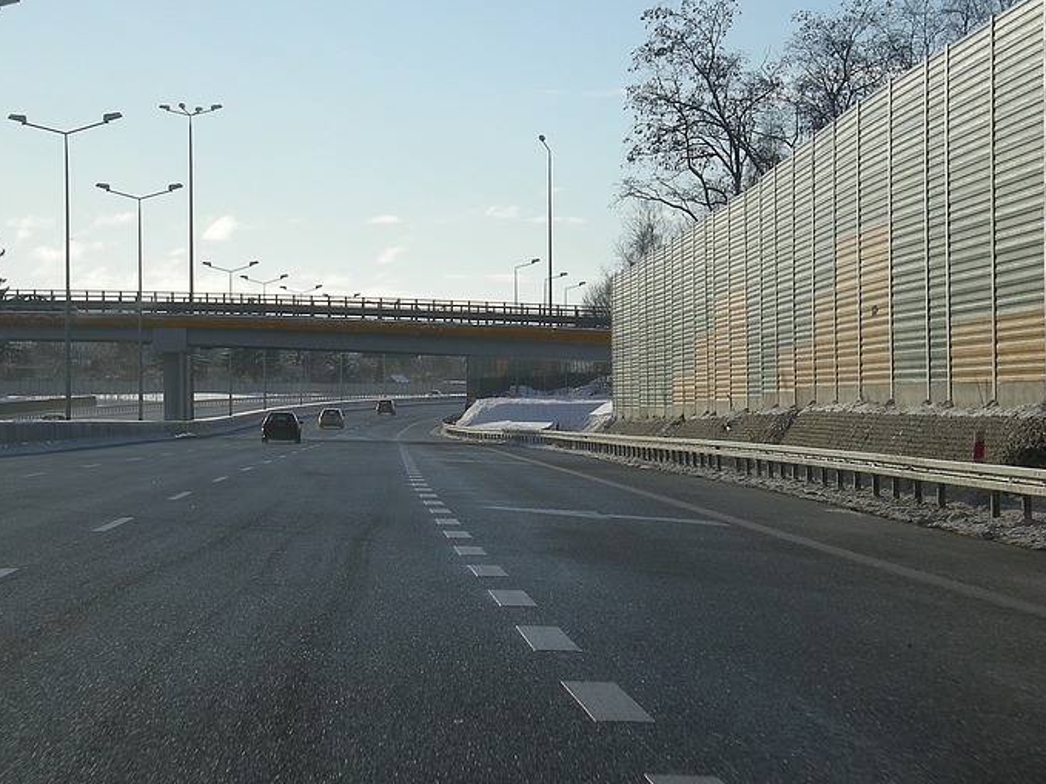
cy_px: 302
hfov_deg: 18.0
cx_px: 441
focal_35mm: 109
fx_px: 3293
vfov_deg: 13.6
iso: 50
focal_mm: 12.3
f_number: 6.5
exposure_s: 1/234
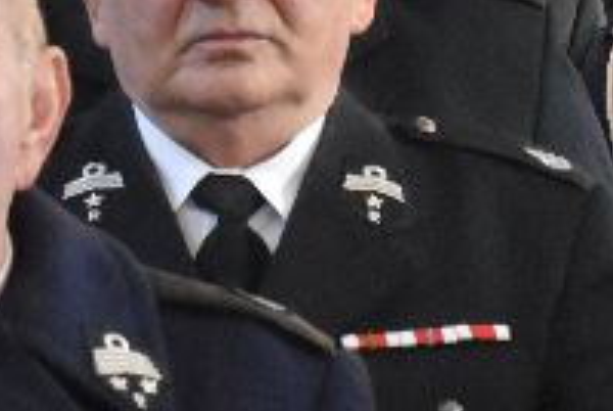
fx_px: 7964
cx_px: 641
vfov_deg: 3.0
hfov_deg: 4.4
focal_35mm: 467
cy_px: 67
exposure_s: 1/80
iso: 3200
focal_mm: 52
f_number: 9
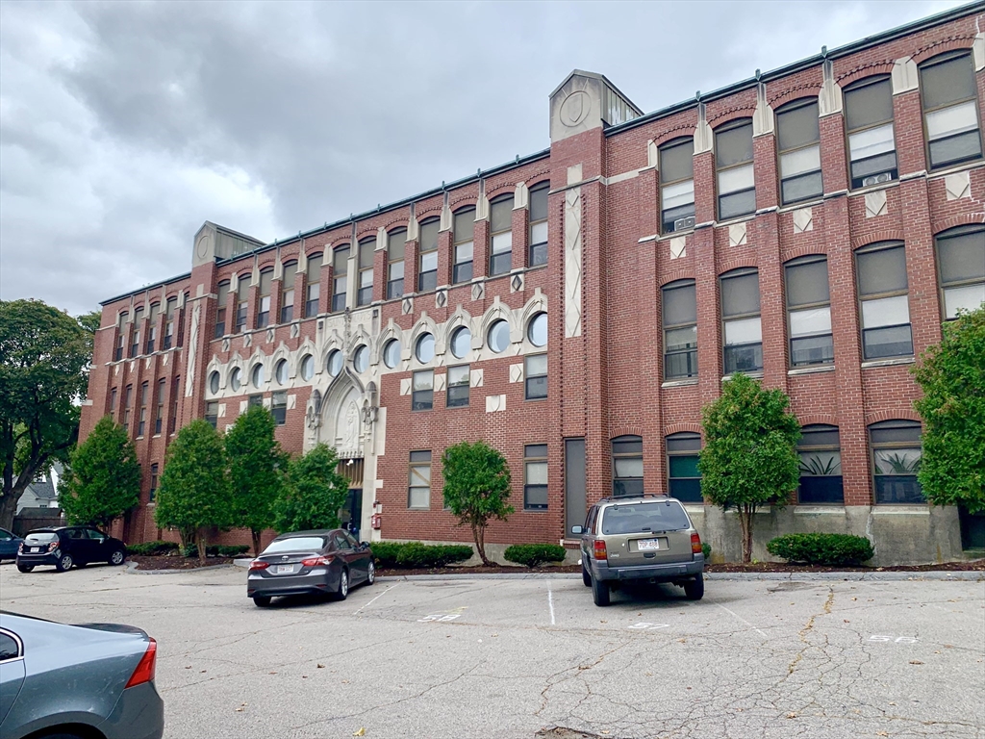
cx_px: 492
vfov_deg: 53.1
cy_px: 370
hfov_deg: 67.3
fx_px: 740
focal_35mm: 26
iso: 25
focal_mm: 4.25
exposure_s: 1/743
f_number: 1.8
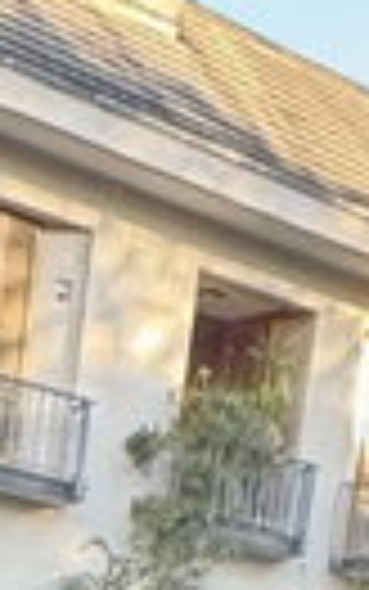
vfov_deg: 13.8
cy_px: 1338
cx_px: -306
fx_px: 1864
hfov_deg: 10.6
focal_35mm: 116
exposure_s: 1/99
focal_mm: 2.22
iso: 250
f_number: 2.2
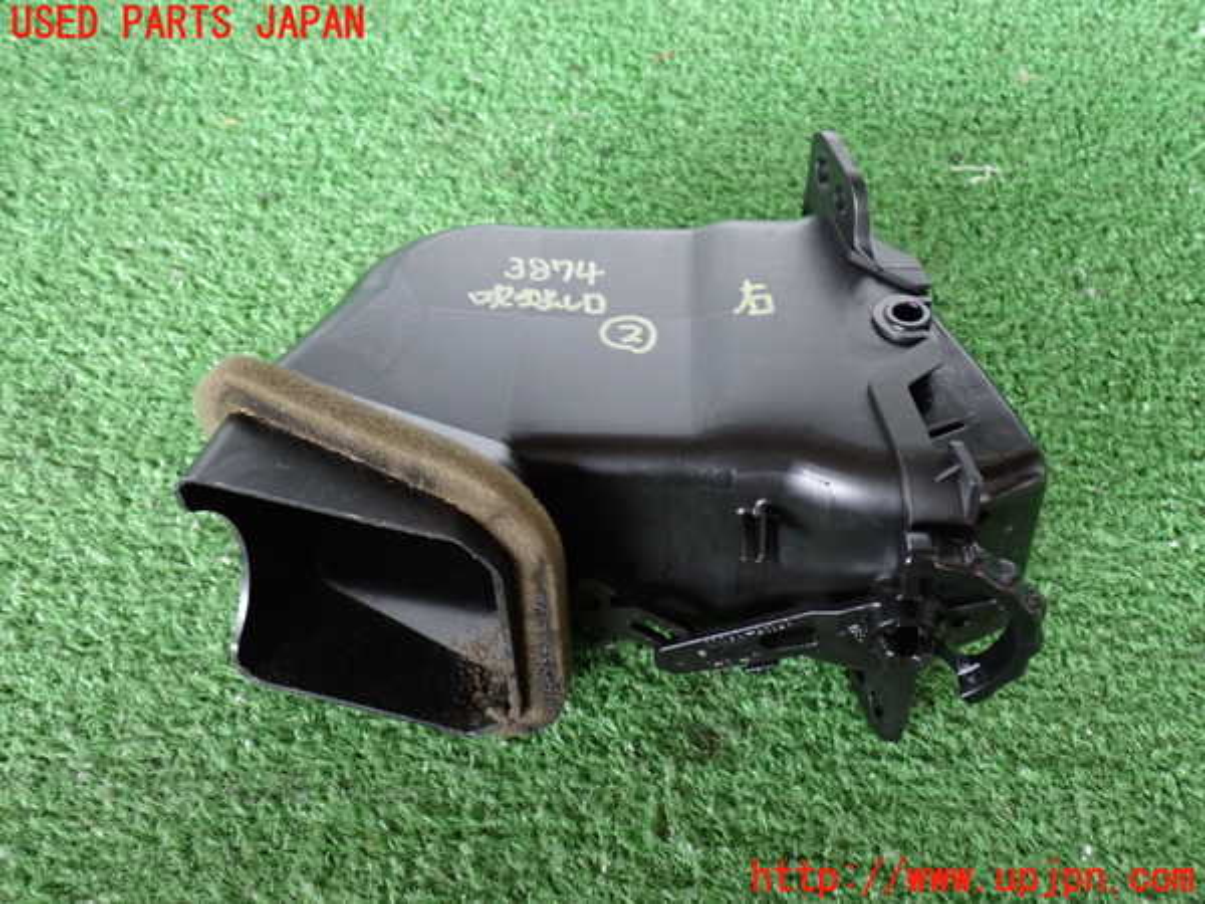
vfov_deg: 37.7
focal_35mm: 38
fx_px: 1323
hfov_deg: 49.0
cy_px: 452
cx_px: 602
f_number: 2.7
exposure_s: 1/15
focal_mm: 6.83
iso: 800
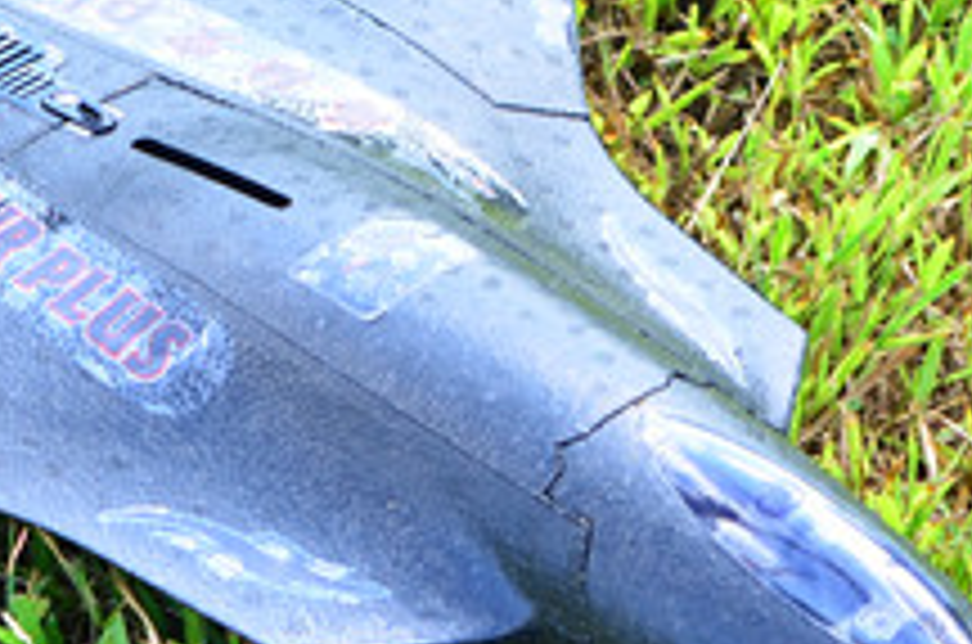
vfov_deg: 7.0
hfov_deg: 10.5
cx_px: 27
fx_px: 5249
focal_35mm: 195
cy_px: 268
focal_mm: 35
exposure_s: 1/50
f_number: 5
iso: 100
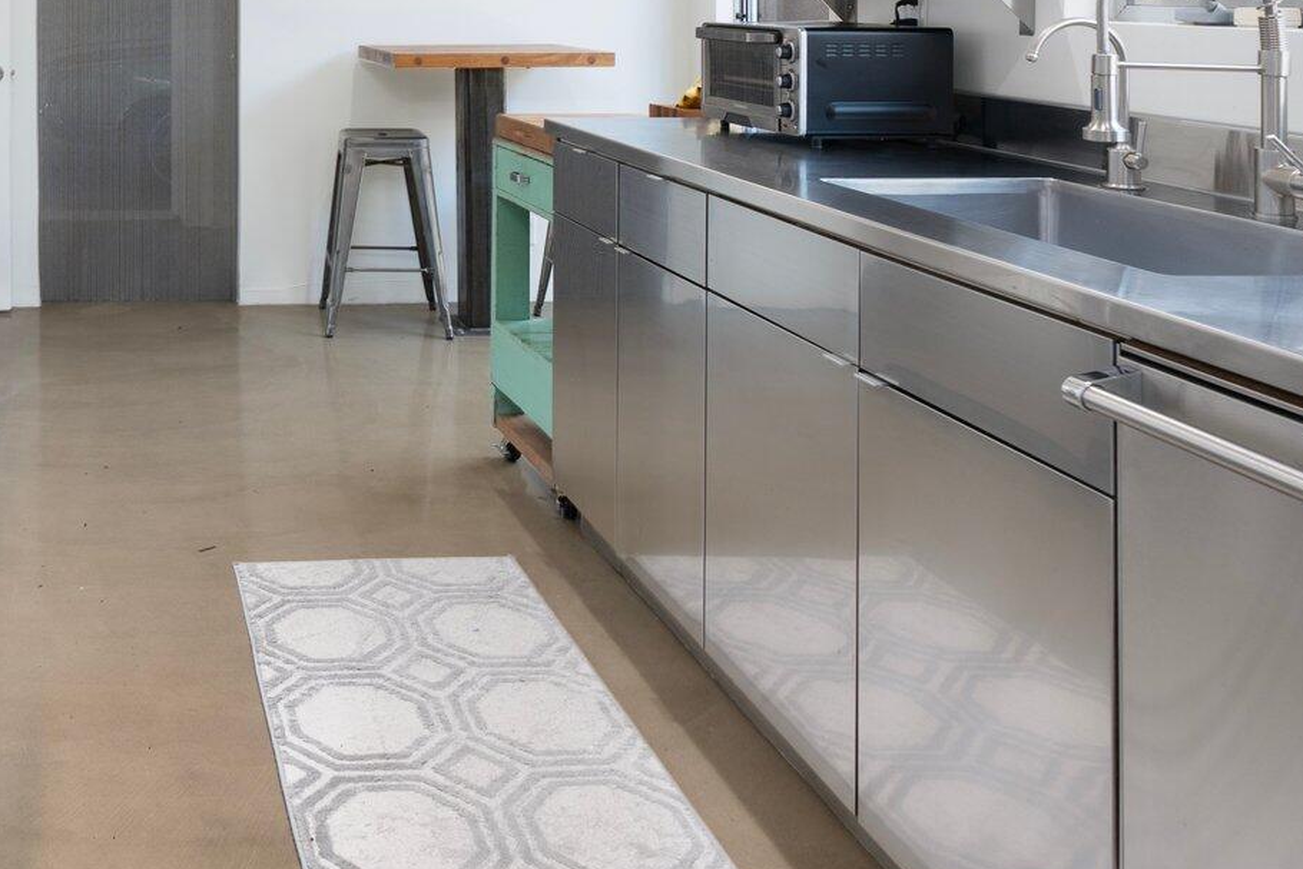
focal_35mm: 36
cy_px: -16
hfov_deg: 47.7
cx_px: 133
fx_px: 1303
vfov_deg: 33.5
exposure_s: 1/2
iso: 1000
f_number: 8
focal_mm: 16
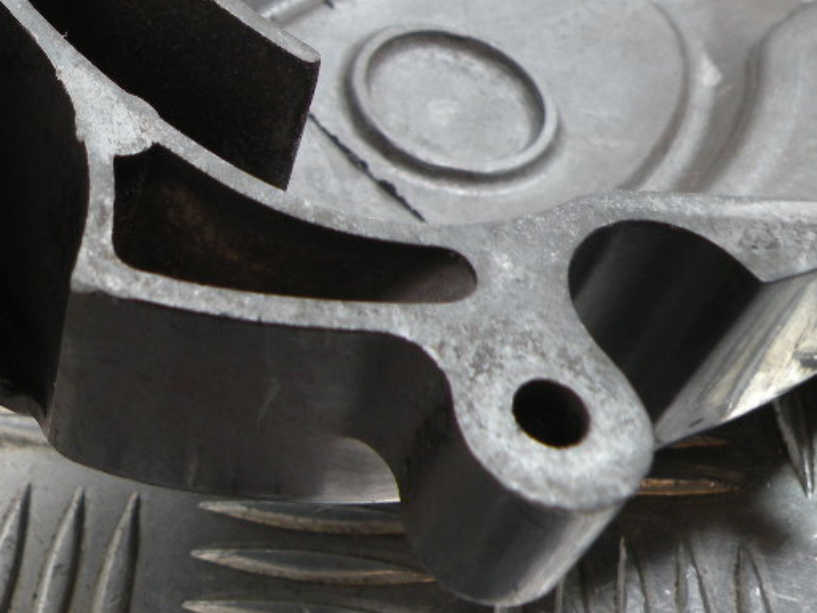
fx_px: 1274
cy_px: 6
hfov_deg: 33.7
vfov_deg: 25.7
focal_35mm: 54
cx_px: 85
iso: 93
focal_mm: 4.7
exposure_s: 1/60.4
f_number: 2.8
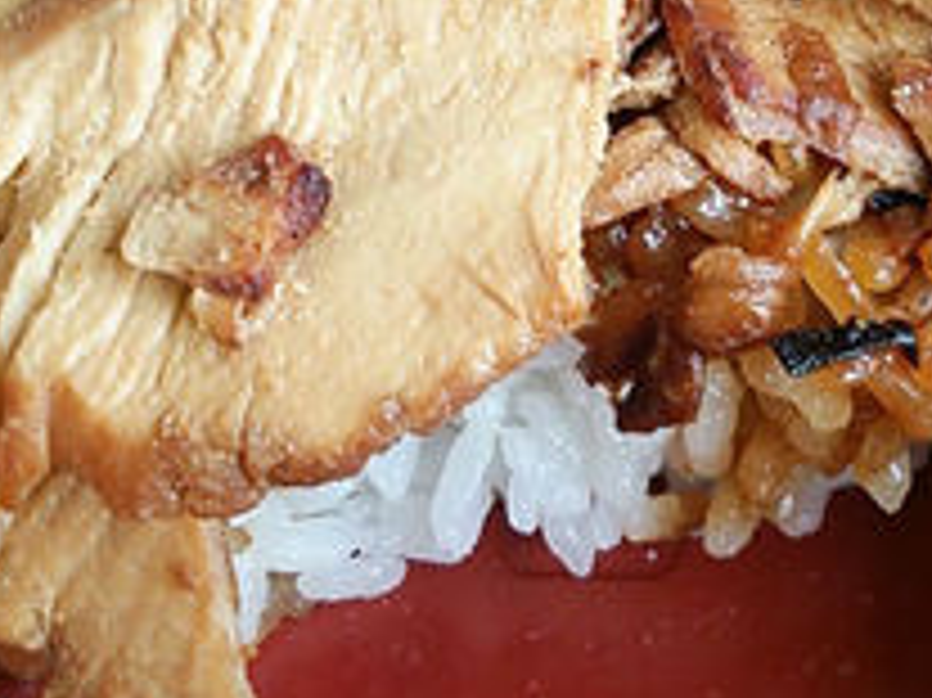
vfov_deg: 25.1
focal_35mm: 58
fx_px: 1561
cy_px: 239
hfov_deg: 33.0
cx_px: 621
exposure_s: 1/59
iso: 64
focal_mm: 4.06
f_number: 1.94
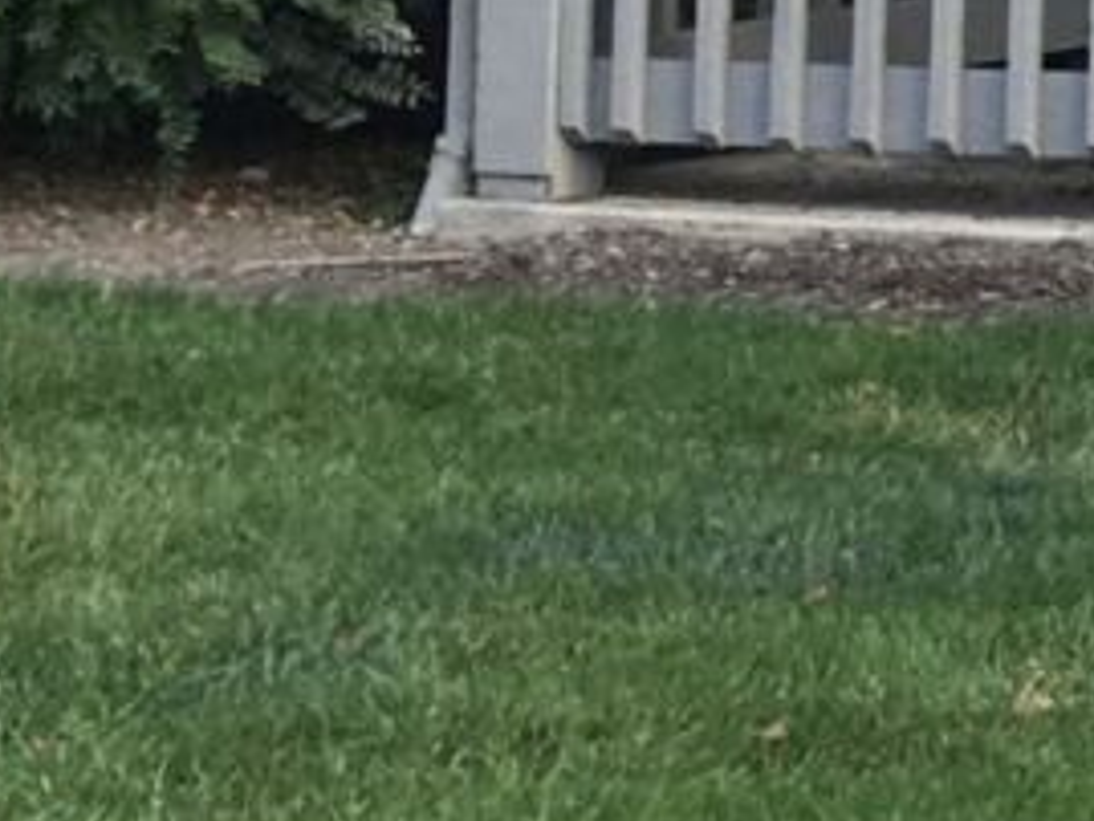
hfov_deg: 8.1
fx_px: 6545
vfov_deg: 6.9
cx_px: 3327
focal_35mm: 207
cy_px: -890
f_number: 2.2
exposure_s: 1/272
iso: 25
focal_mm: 4.15
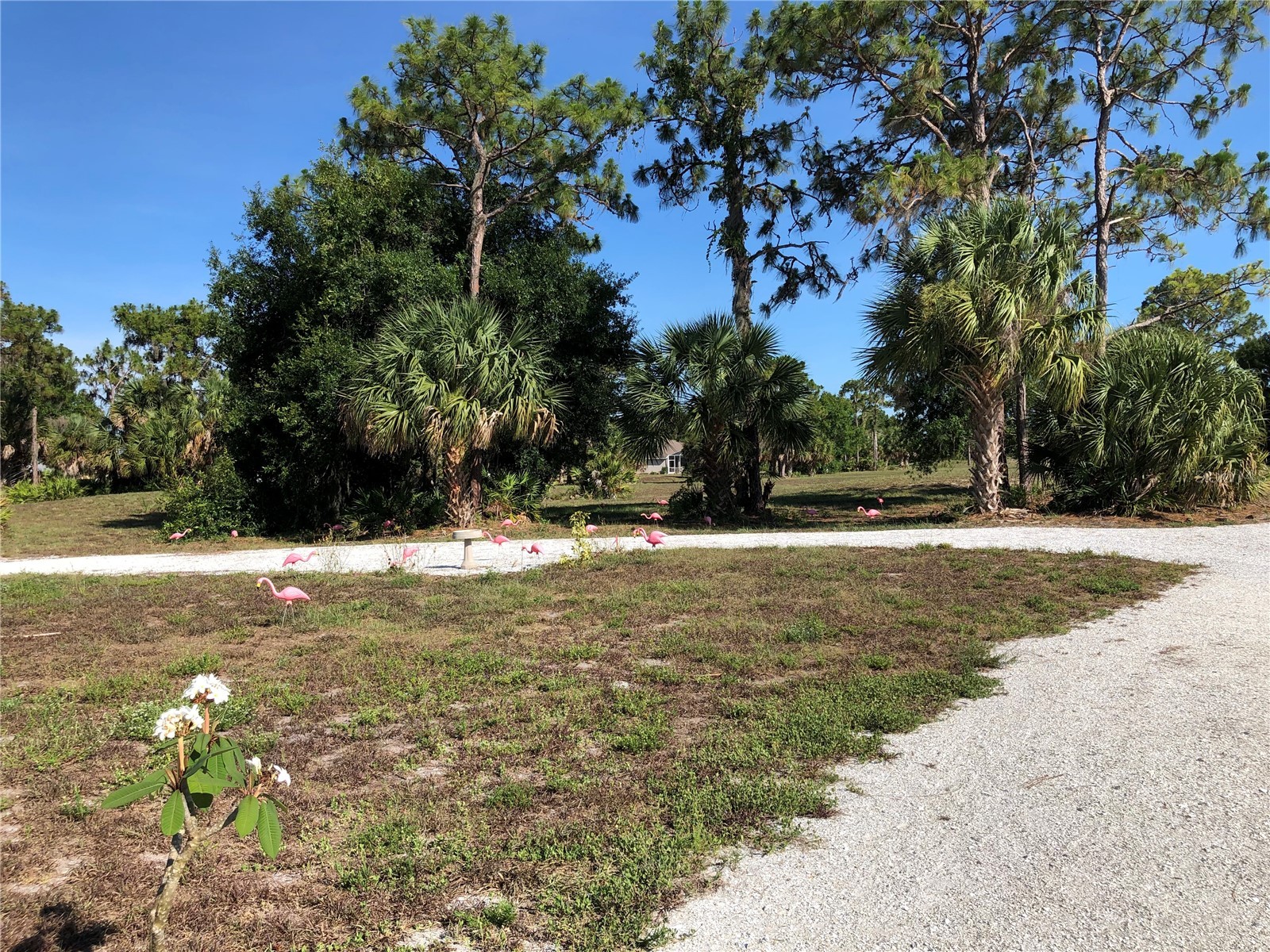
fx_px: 1027
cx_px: 635
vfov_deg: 49.7
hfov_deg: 63.4
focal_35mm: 28
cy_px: 476
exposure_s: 1/1600
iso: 20
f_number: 1.8
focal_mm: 3.99
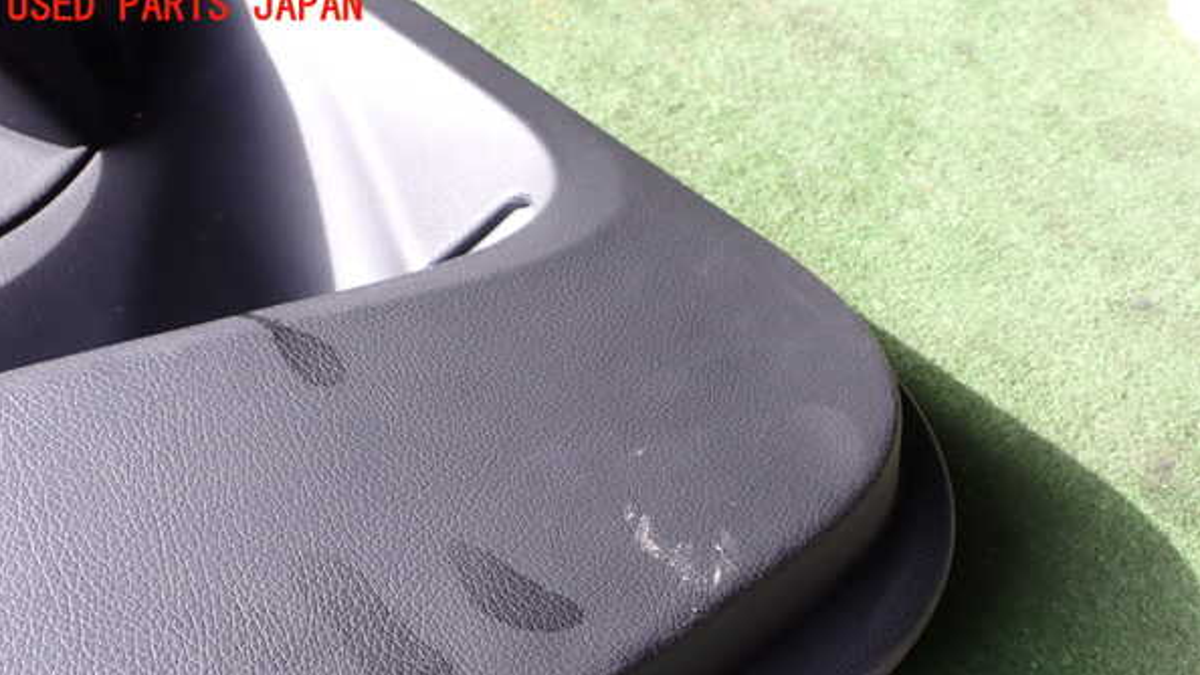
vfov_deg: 35.4
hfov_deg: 59.5
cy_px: 437
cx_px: 602
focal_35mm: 33
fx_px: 1050
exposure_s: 1/80
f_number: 3.2
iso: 100
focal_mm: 5.4
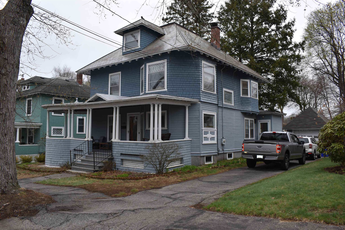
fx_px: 287
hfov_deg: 61.9
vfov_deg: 43.6
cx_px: 172
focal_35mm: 30
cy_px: 115
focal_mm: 20
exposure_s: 1/160
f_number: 6.3
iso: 100
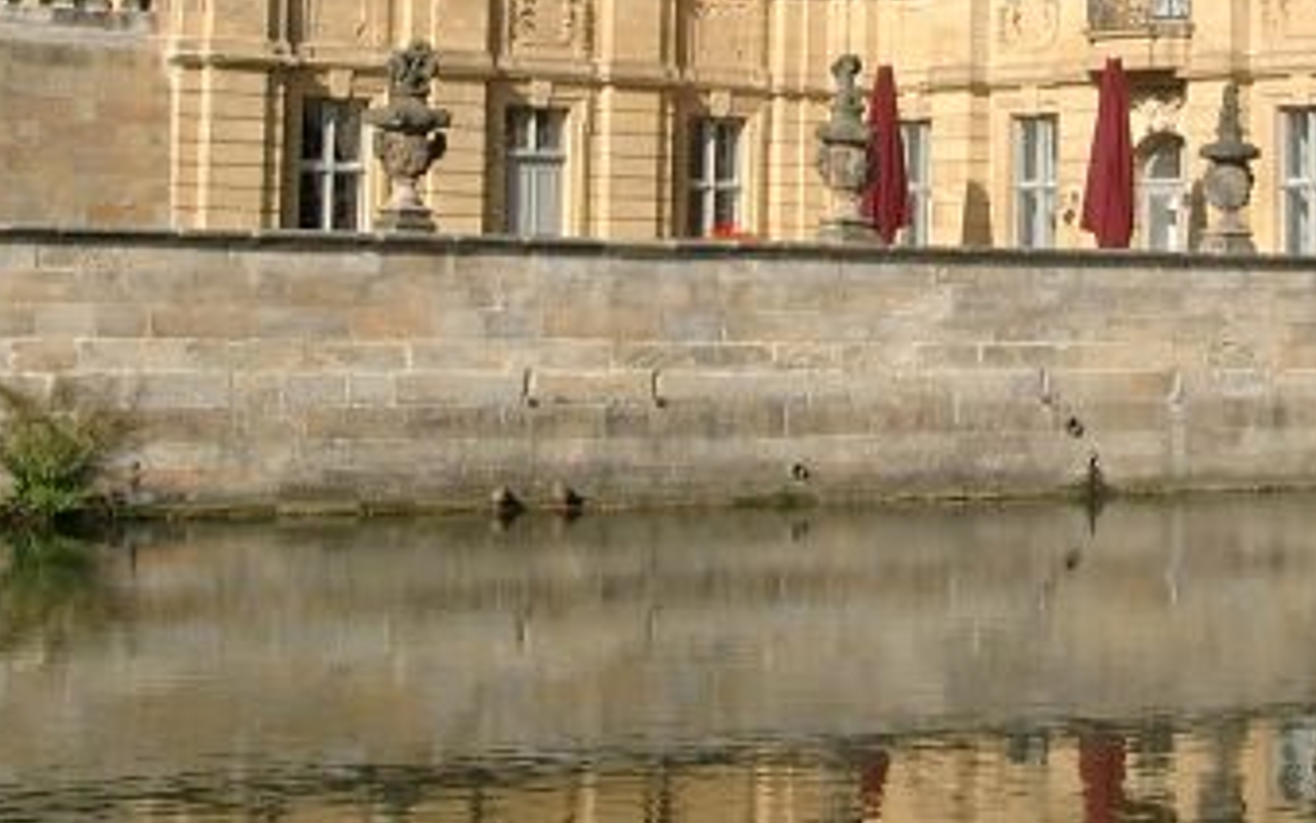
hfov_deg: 19.7
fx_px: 3766
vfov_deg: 12.2
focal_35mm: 105
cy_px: -120
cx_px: 943
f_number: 4
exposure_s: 1/678
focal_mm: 8.82
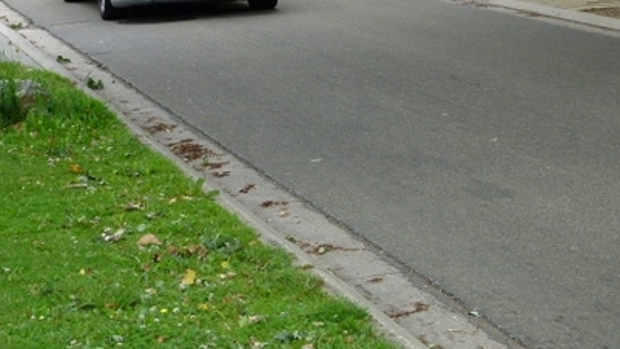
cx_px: 233
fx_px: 1923
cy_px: 36
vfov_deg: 10.3
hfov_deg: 18.3
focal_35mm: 117
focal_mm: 12.9
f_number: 4
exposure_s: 1/250
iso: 100
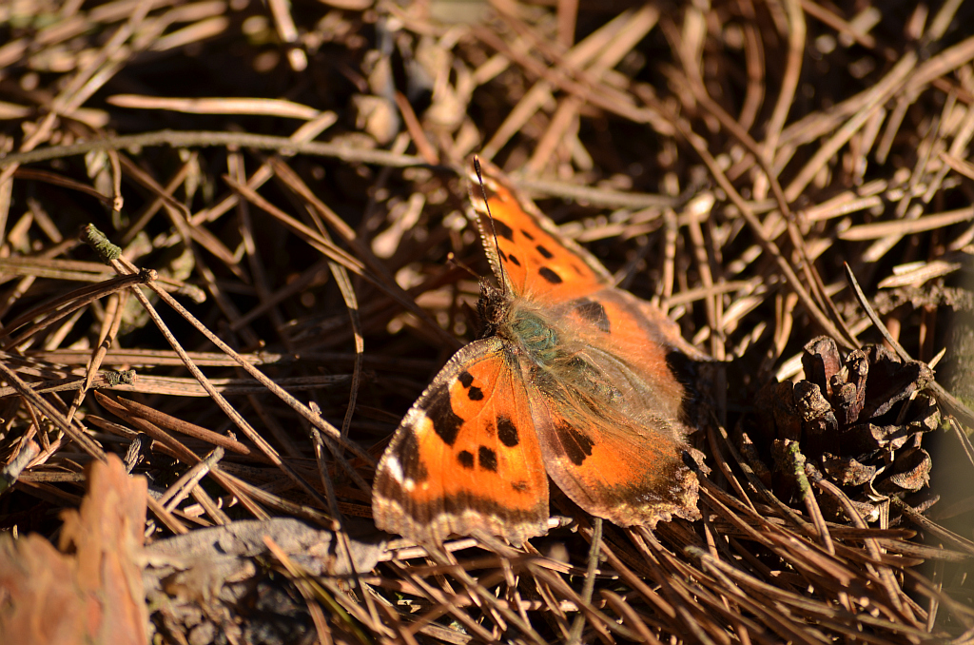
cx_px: 487
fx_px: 8099
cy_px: 322
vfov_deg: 4.6
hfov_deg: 6.9
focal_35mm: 300
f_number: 5.6
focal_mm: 200
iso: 100
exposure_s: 1/160
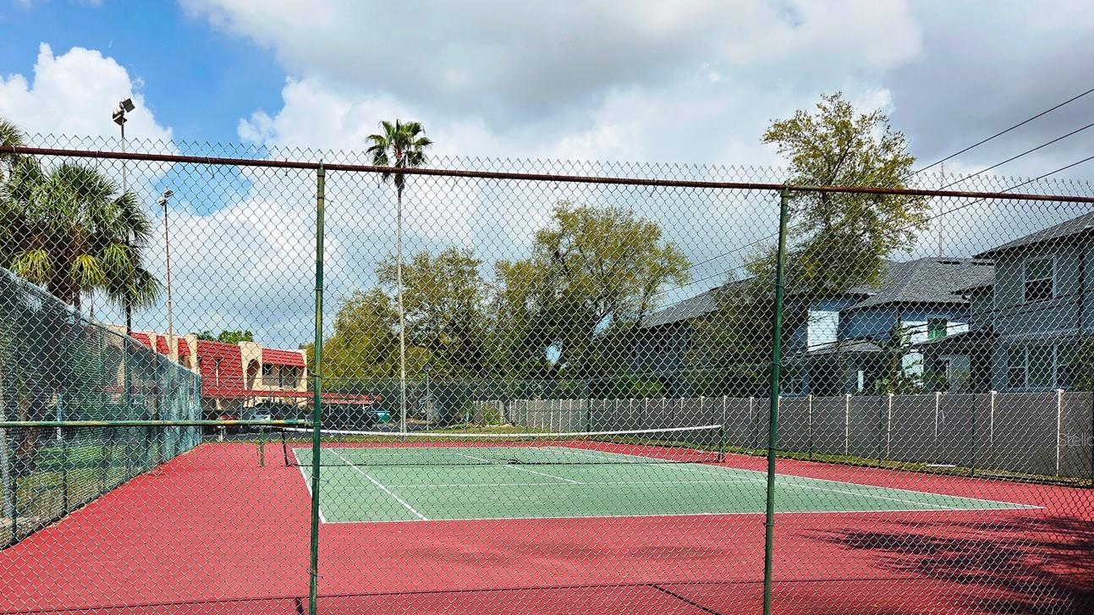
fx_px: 899
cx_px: 460
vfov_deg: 37.1
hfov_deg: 62.3
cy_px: 439
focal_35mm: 31
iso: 80
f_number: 1.8
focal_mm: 5.4
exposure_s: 1/6034
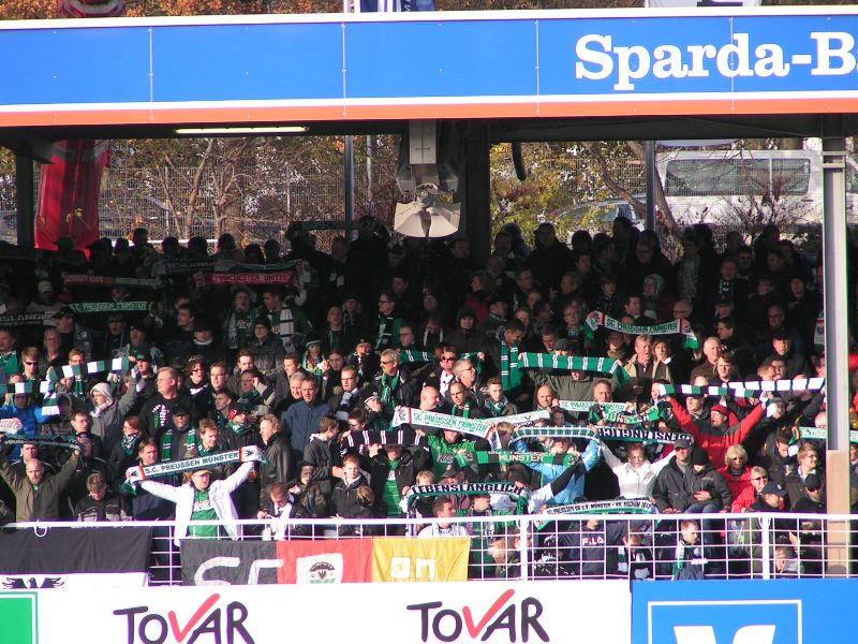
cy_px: 322
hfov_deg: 5.2
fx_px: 9419
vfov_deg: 3.9
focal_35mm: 380
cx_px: 429
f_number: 3.5
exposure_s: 1/400
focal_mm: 58
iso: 80
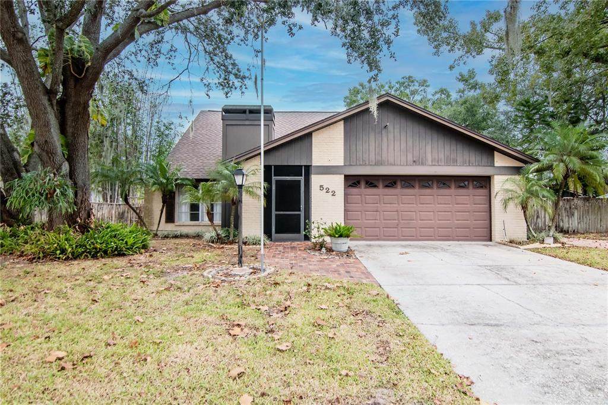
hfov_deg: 81.2
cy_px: 202
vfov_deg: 59.5
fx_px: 355
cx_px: 304
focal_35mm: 21
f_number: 7.1
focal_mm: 14
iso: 1000
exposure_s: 1/400
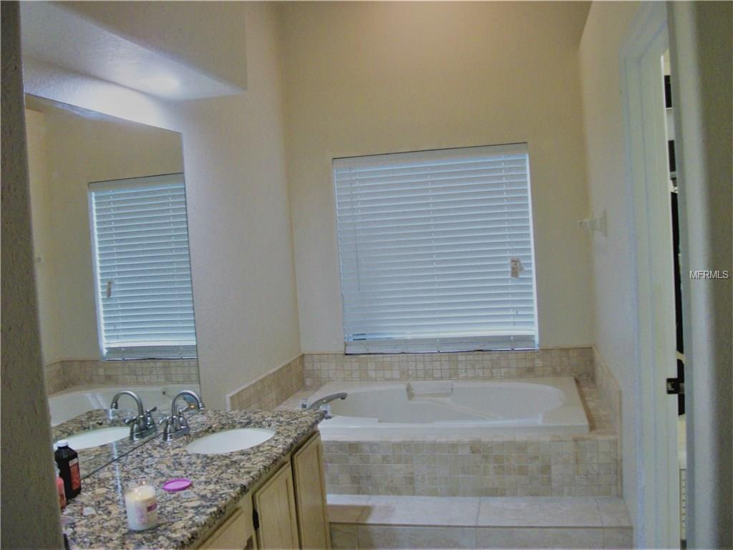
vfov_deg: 44.2
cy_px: 275
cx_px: 366
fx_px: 678
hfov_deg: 56.8
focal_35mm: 32
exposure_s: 1/30
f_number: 2.9
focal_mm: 5.7
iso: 160
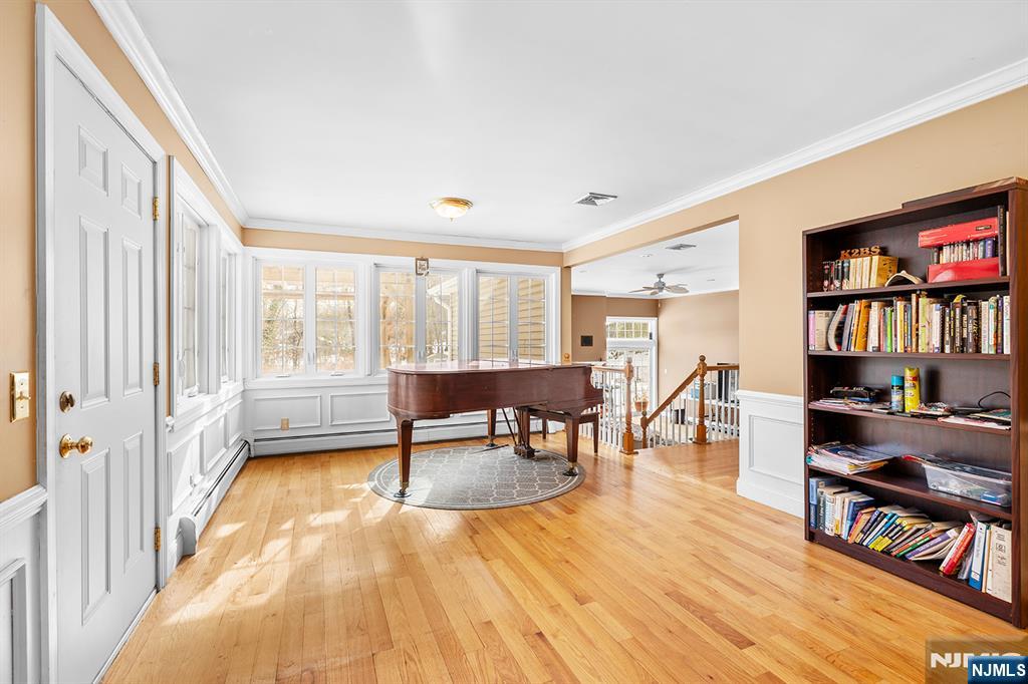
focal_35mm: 16
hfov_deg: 96.8
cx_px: 514
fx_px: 457
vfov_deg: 73.7
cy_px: 342
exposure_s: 1/10
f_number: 8
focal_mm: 16
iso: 100
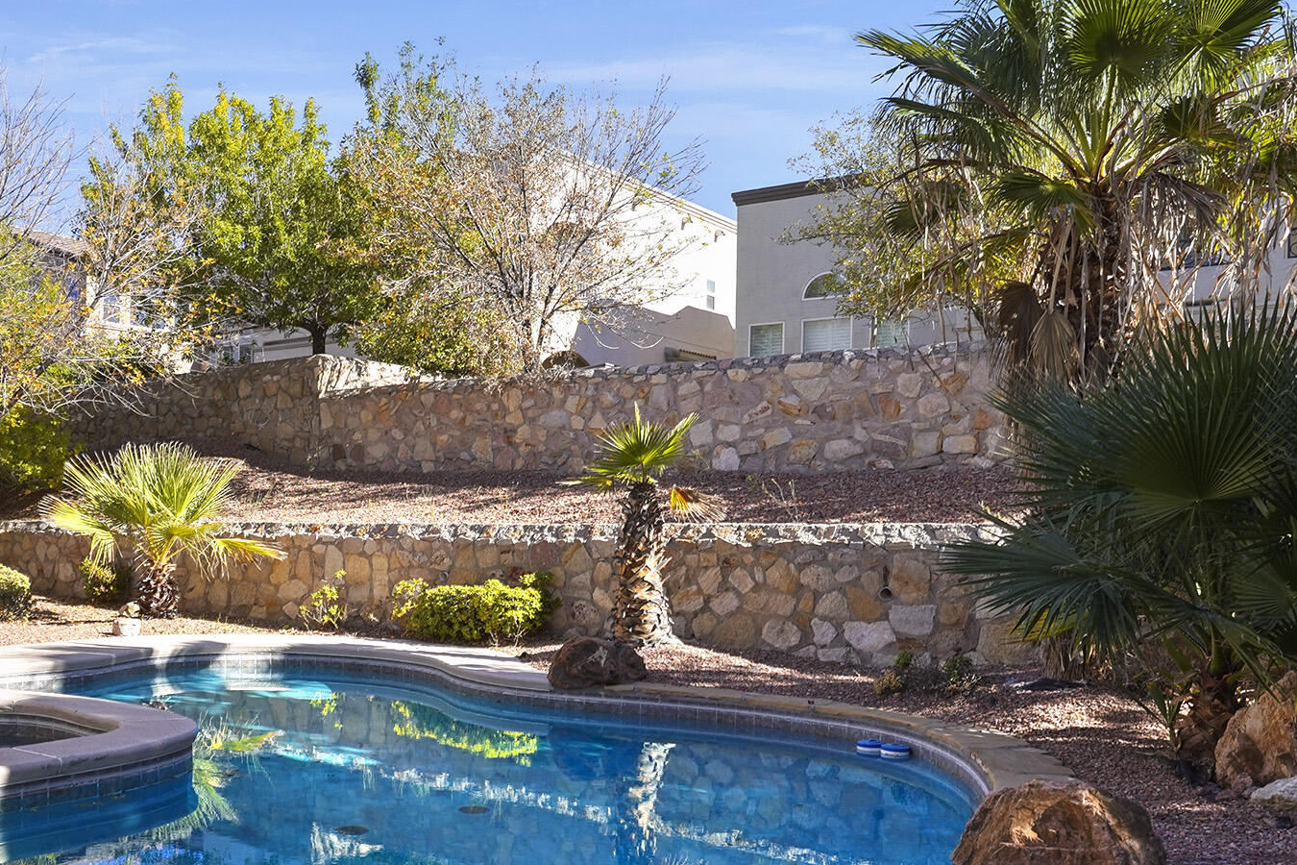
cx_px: 437
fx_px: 1225
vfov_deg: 38.5
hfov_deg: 54.7
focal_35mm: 34
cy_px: 570
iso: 250
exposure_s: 1/125
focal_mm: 17
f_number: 8
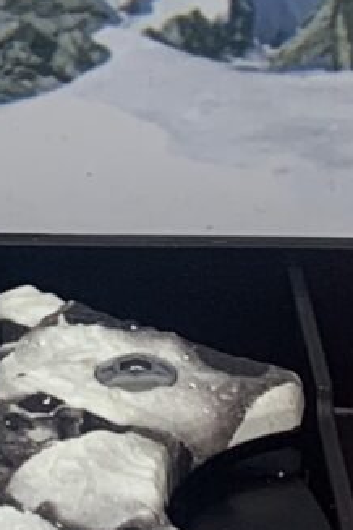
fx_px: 3118
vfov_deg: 9.4
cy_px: -334
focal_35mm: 212
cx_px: -71
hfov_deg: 6.4
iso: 32
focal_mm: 4.25
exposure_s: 1/122
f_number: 1.8
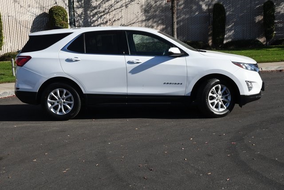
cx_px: 142
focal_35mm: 60
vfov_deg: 22.6
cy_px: 95
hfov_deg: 33.4
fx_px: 473
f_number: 16
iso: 1250
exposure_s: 1/1000
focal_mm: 40
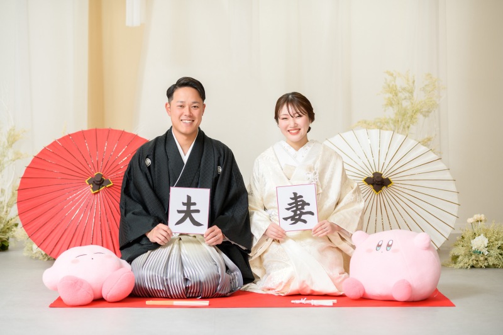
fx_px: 1187
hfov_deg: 23.9
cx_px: 252
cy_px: 168
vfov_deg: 16.0
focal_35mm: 85
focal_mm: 85
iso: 400
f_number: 2.8
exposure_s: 1/125
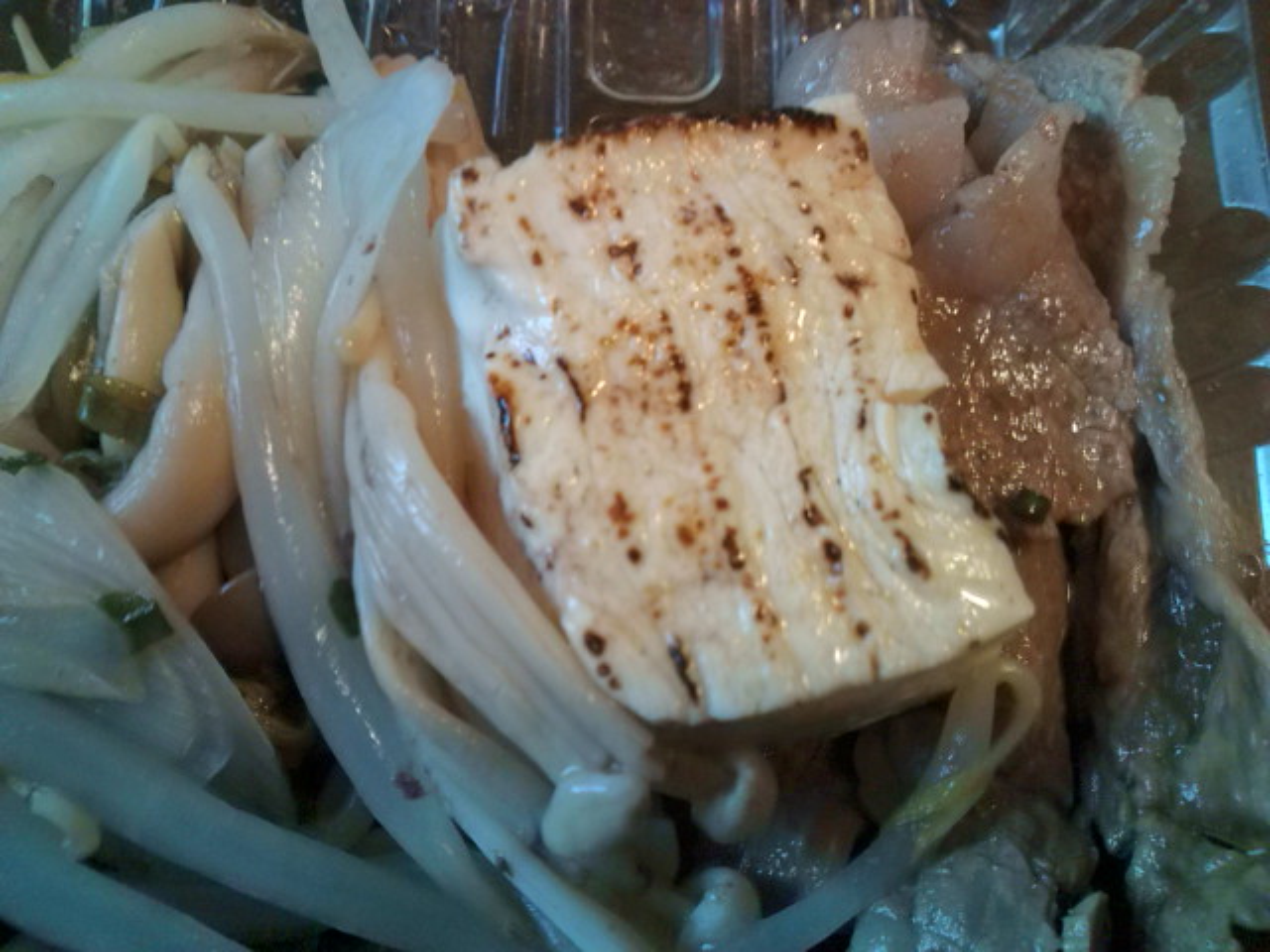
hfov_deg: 56.8
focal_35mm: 32
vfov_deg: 44.2
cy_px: 476
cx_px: 635
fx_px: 1174
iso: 89
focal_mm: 3.3
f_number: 2.8
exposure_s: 1/15
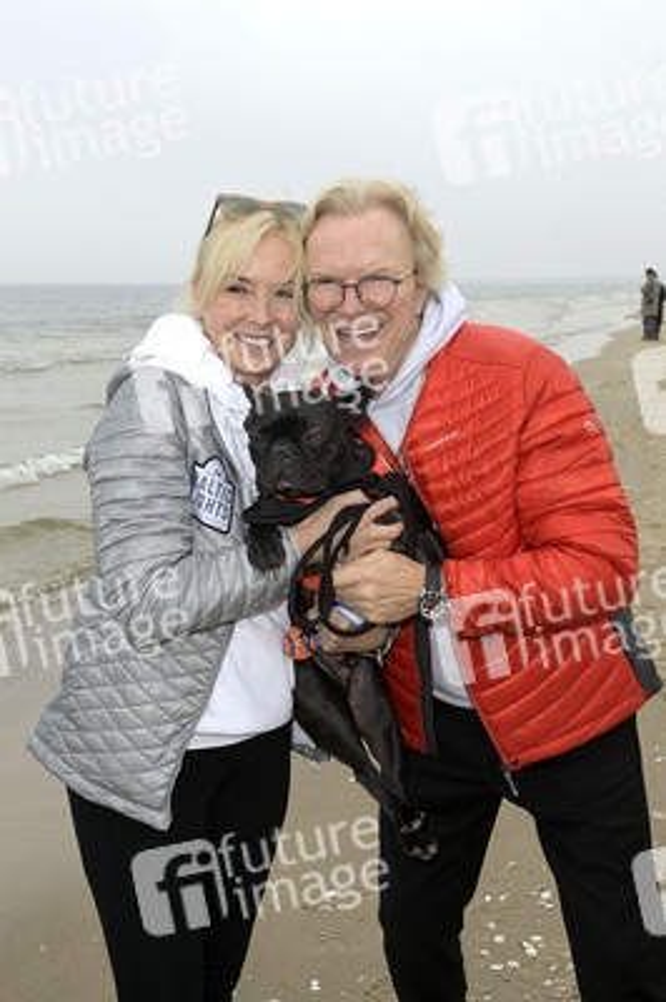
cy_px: 501
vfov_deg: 43.6
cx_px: 333
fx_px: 1251
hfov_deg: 29.8
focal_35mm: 45
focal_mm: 45
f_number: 9
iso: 640
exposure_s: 1/250
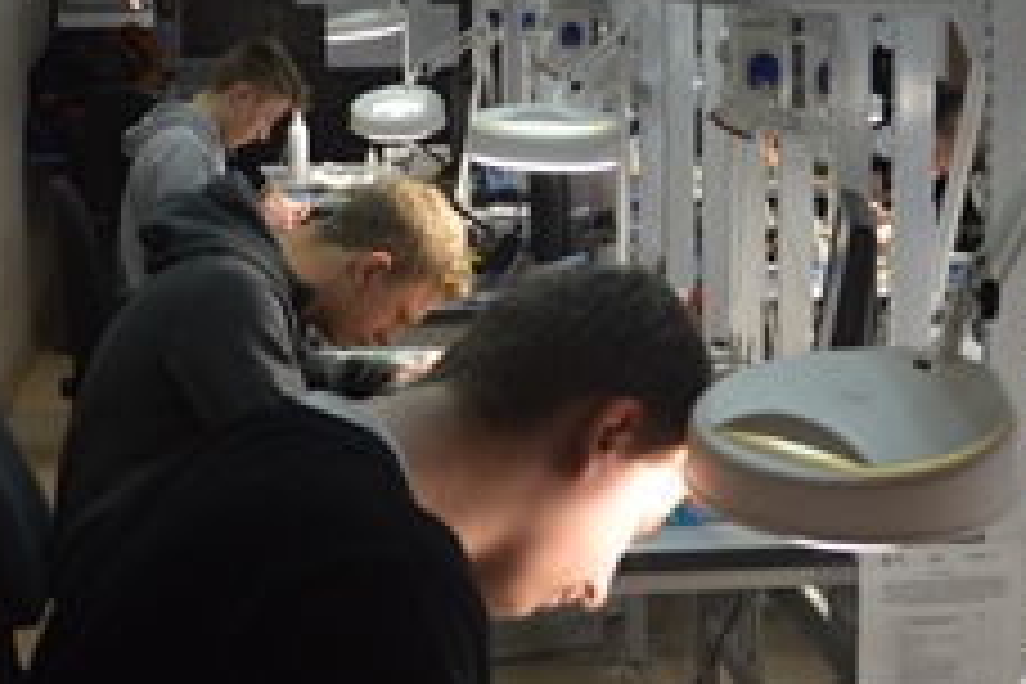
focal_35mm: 88
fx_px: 2519
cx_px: 734
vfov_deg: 15.4
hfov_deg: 22.9
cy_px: 225
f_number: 3.8
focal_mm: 21
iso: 400
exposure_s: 1/40
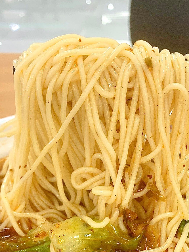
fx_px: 371
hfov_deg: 28.5
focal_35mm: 51
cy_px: 213
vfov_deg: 35.9
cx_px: 107
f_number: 1.8
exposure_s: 1/50
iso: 64
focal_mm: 4.25
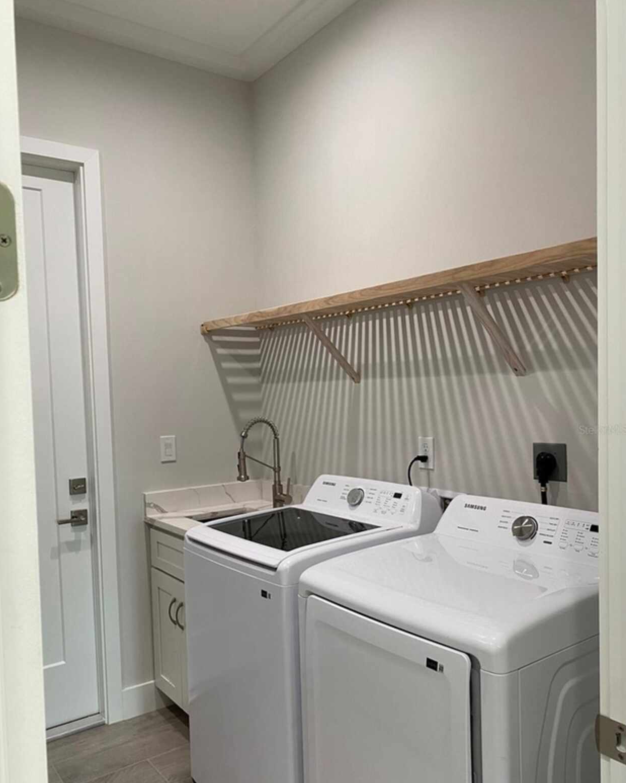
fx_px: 648
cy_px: 429
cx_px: 306
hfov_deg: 51.5
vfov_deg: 62.1
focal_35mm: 28
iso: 80
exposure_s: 1/60
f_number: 1.8
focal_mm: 4.25
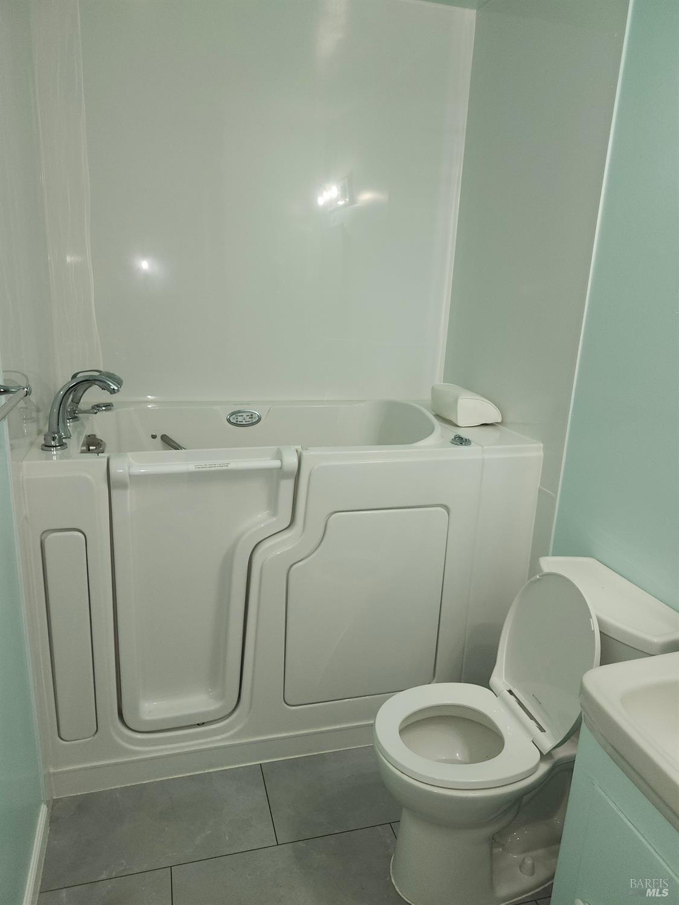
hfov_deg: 58.9
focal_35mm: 23
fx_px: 602
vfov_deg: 73.9
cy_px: 452
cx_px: 340
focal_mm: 5.54
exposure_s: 1/60
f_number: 1.8
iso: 125
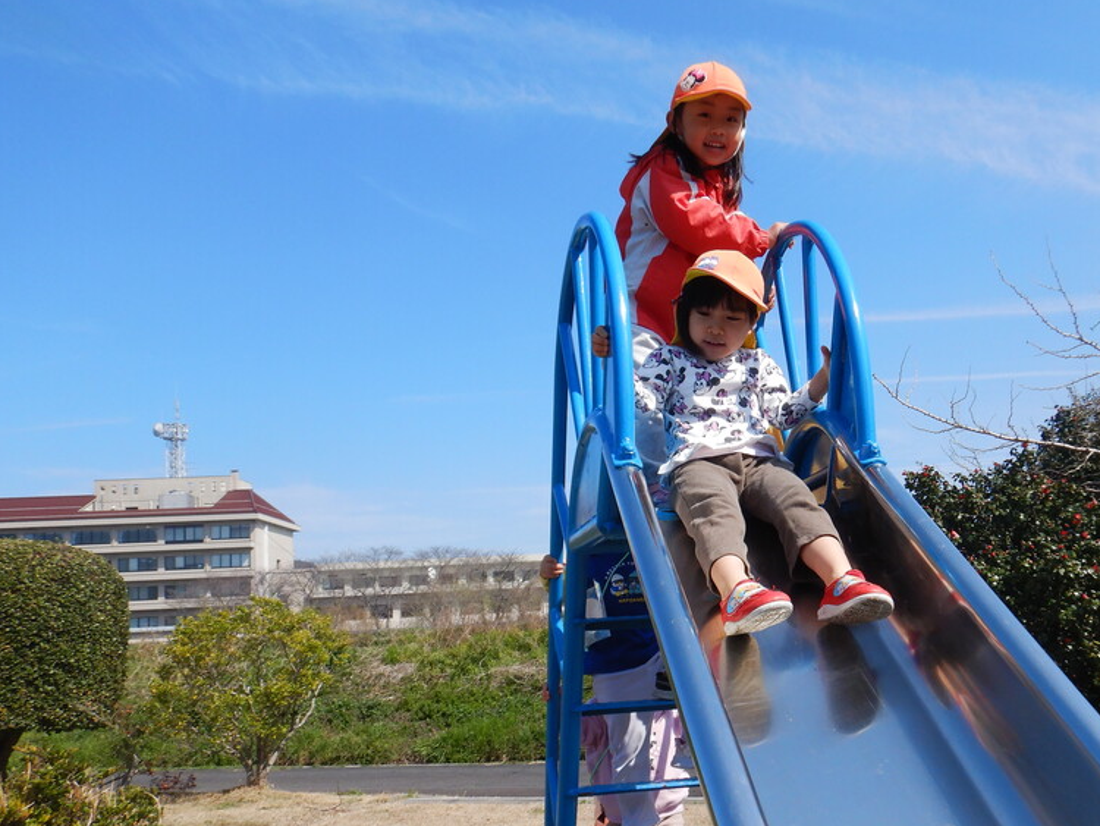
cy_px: 533
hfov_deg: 55.8
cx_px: 719
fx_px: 1017
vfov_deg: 43.7
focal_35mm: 32
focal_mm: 4.3
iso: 125
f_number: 4.1
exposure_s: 1/1000
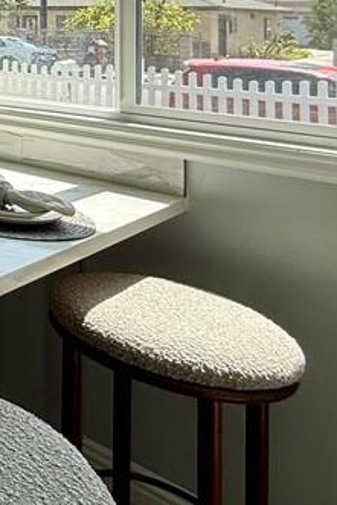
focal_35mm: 45
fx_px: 631
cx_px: -319
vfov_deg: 38.9
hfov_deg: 19.3
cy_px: 6
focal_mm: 2.22
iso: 50
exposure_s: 1/197
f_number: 2.2
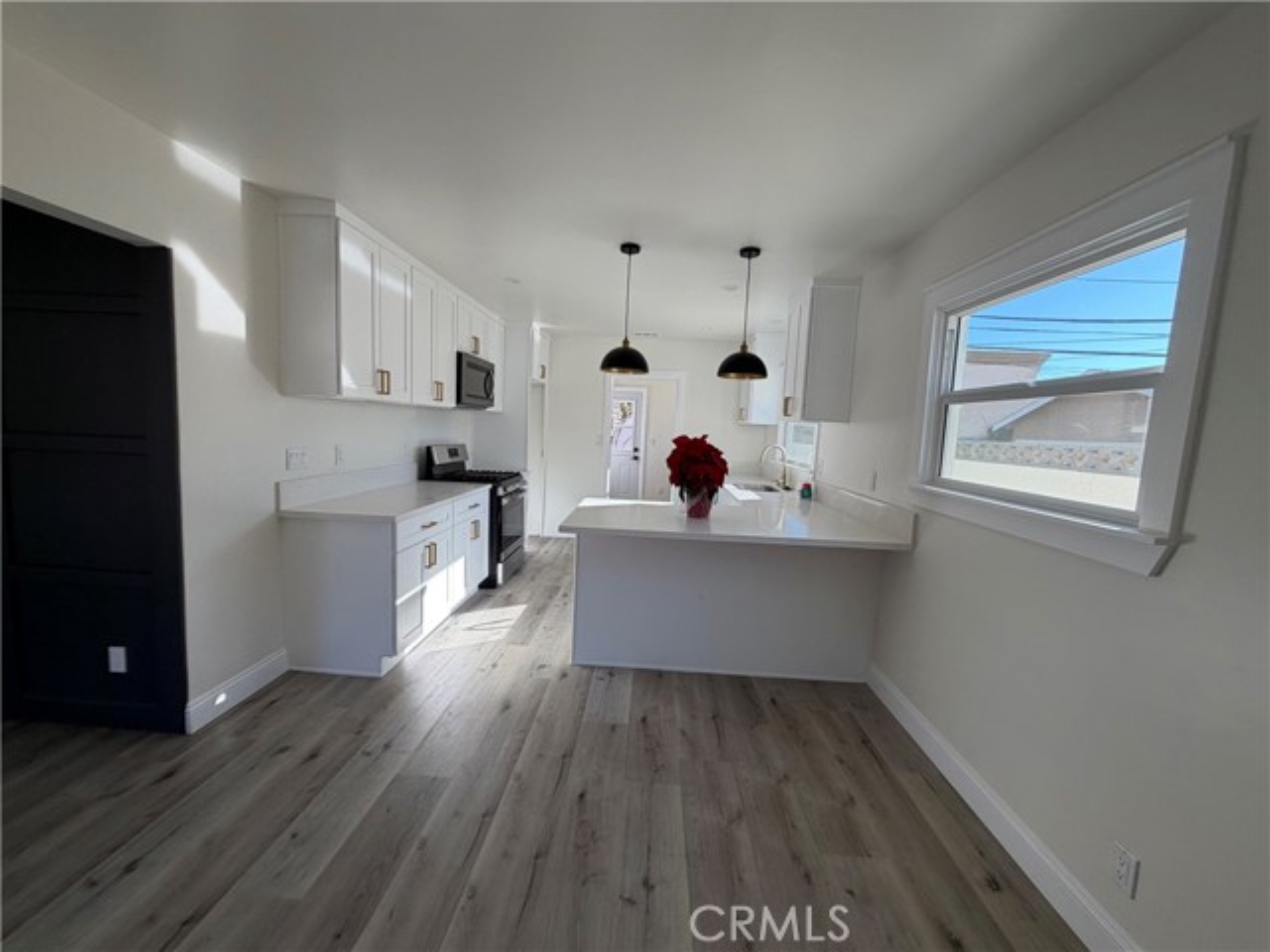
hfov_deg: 102.1
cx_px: 635
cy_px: 476
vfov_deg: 85.7
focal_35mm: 14
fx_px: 514
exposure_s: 1/129
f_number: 2.2
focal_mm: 2.22
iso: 40
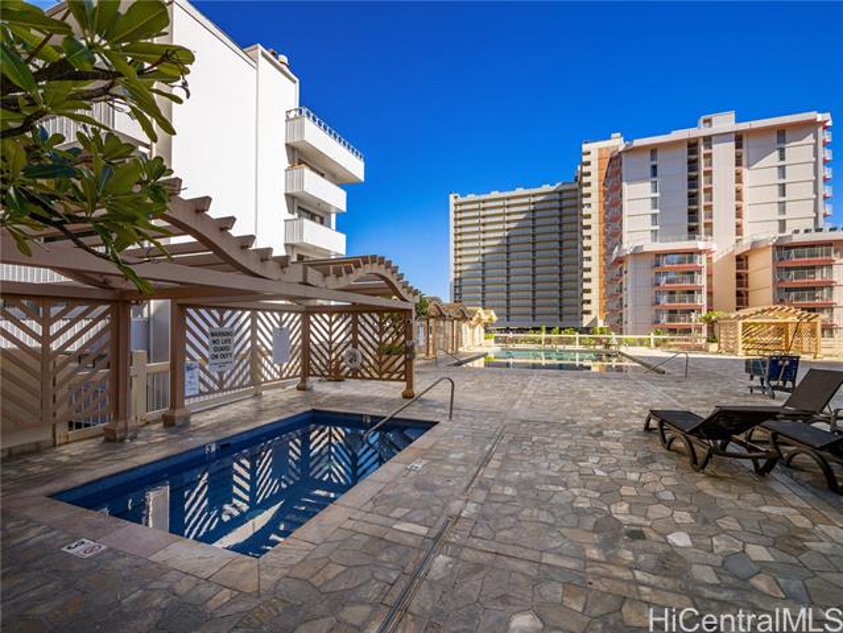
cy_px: 316
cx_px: 422
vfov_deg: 85.7
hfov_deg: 102.0
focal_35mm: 14
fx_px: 341
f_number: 4
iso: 200
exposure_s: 1/6400
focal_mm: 7
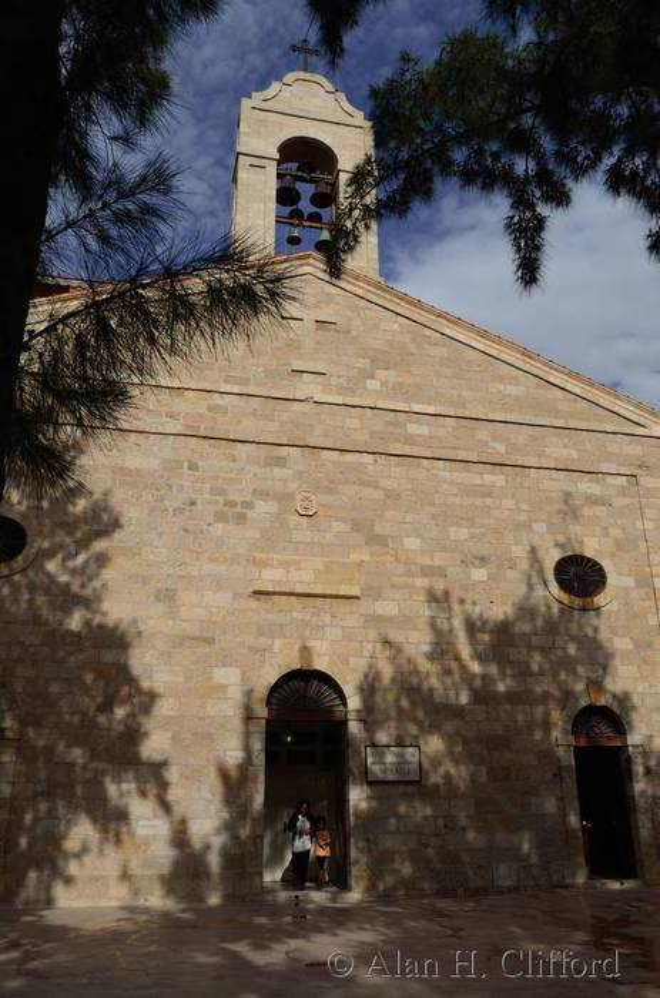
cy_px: 499
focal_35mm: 27
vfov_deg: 67.5
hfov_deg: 47.7
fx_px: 747
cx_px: 330
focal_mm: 18
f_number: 16
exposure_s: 1/200
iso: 160
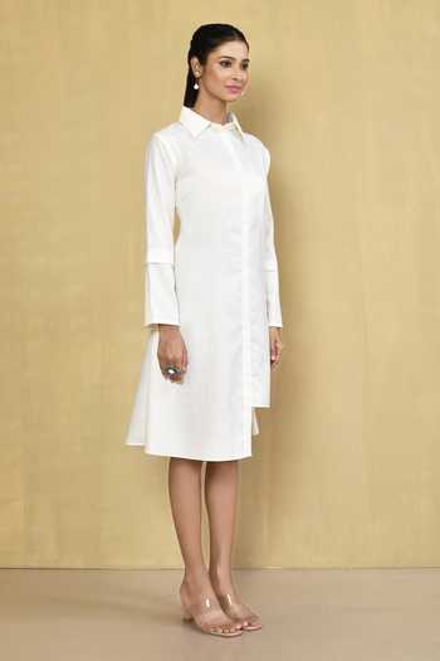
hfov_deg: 27.0
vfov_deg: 39.6
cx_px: 220
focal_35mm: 50
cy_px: 330
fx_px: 917
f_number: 10
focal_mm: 50
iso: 250
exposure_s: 1/160
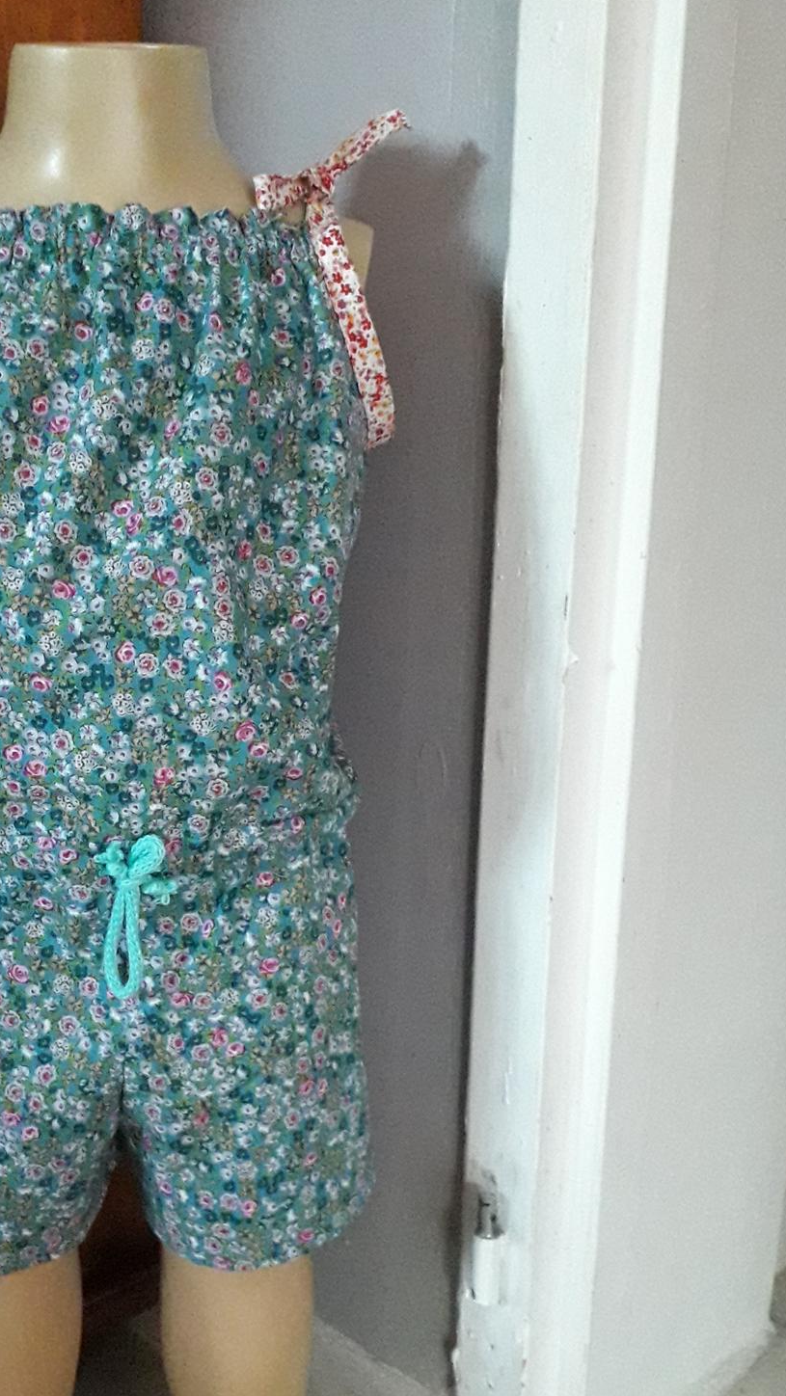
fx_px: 1444
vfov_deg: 51.4
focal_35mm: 39
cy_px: 795
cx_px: 168
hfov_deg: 29.8
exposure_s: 1/20
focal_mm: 3.6
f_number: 1.9
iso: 800
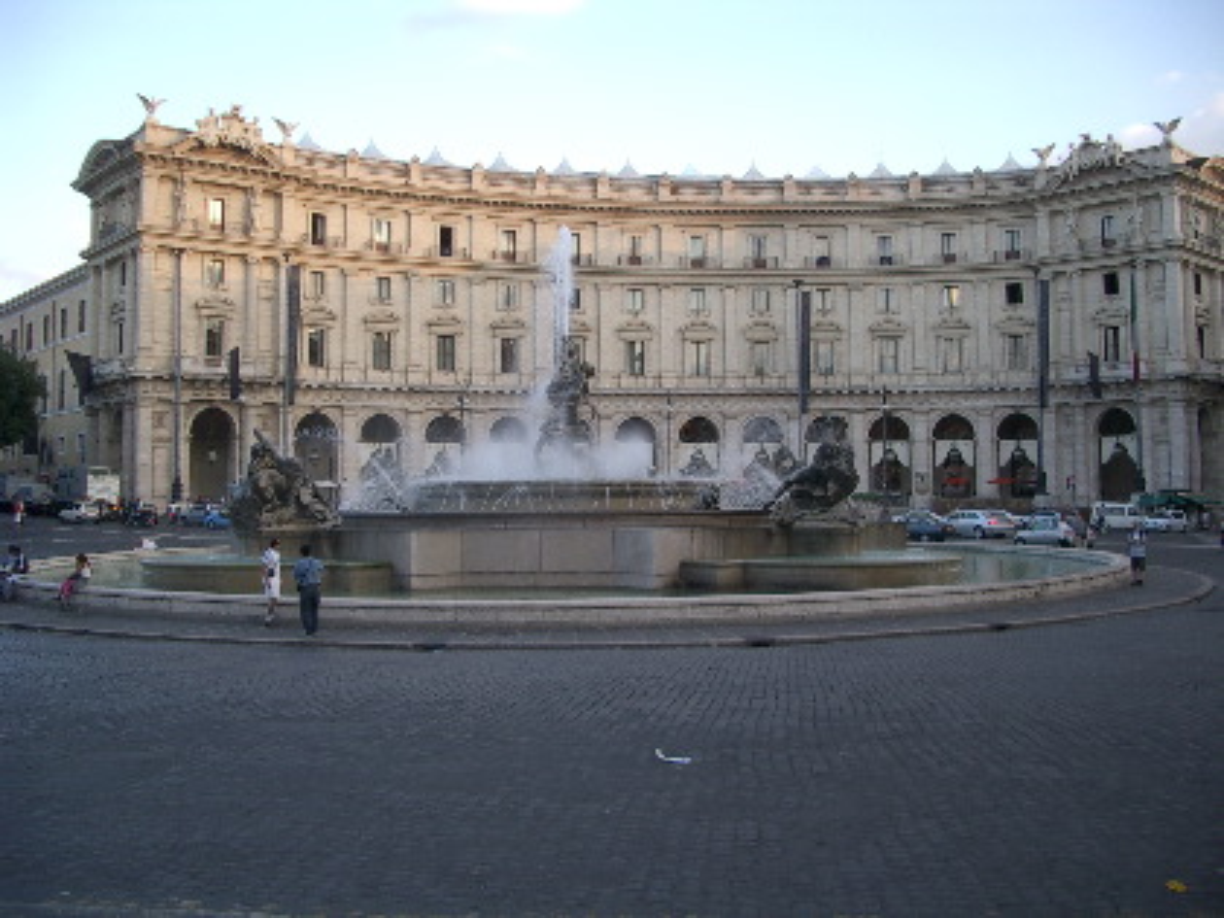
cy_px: 459
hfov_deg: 52.6
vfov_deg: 40.7
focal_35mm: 35
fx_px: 1238
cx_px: 612
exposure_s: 1/160
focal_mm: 5.8
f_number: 2.6
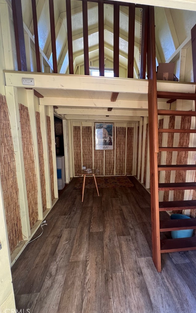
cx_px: 114
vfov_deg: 105.3
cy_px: 157
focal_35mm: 14
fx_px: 120
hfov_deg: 78.1
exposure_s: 1/99
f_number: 1.8
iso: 160
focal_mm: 1.57
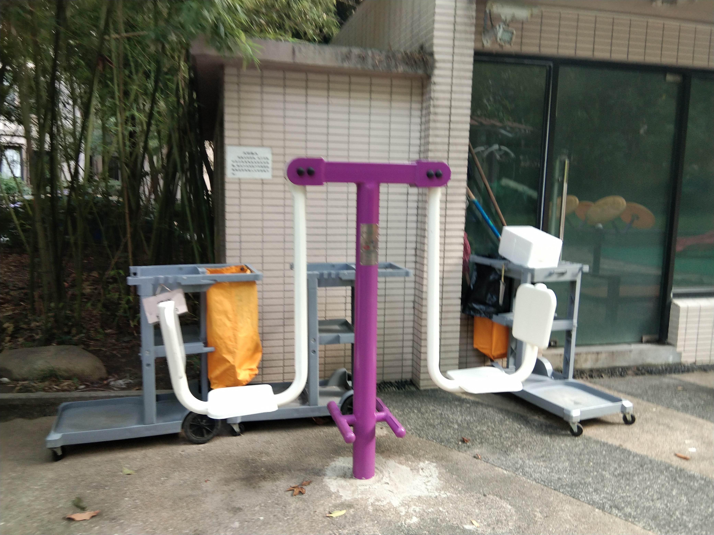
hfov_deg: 58.4
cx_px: 357
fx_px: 639
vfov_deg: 45.4
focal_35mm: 31
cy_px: 268
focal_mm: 3.69
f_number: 2.2
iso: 200
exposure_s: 1/33.3
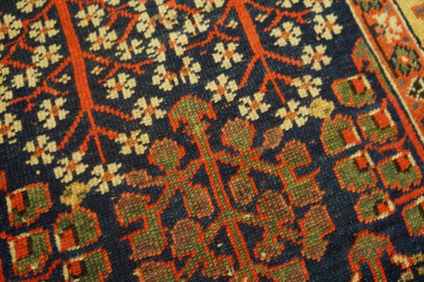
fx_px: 318
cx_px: 212
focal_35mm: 27
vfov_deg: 47.9
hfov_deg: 67.4
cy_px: 141
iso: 1250
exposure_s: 1/60
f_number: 4
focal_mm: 18
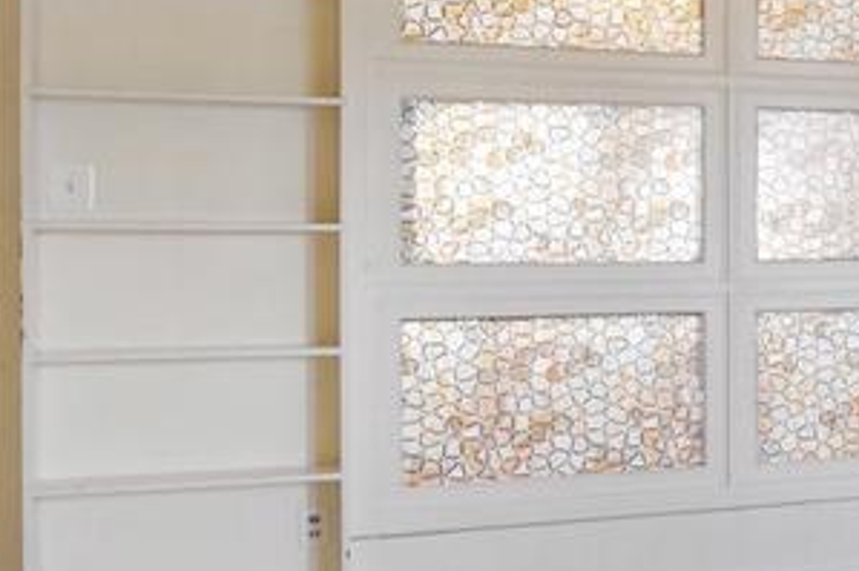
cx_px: 1678
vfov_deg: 17.7
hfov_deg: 18.4
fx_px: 1836
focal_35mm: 77
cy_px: 198
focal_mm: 16
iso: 1250
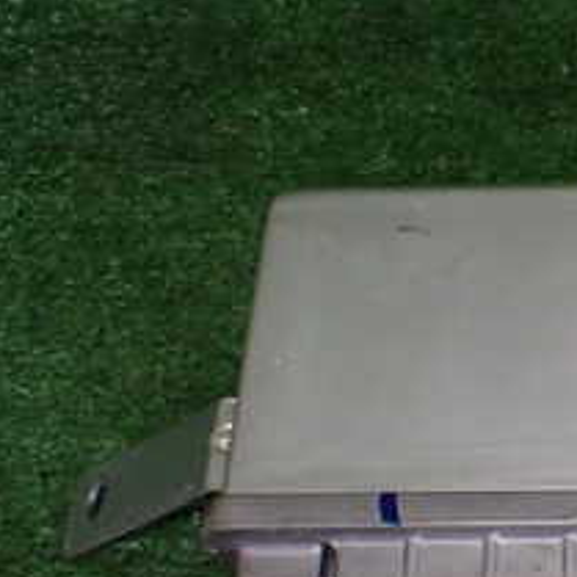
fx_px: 1433
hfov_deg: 20.9
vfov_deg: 22.7
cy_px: 375
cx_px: 729
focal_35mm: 76
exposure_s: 1/100
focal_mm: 5.4
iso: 800
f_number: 2.3
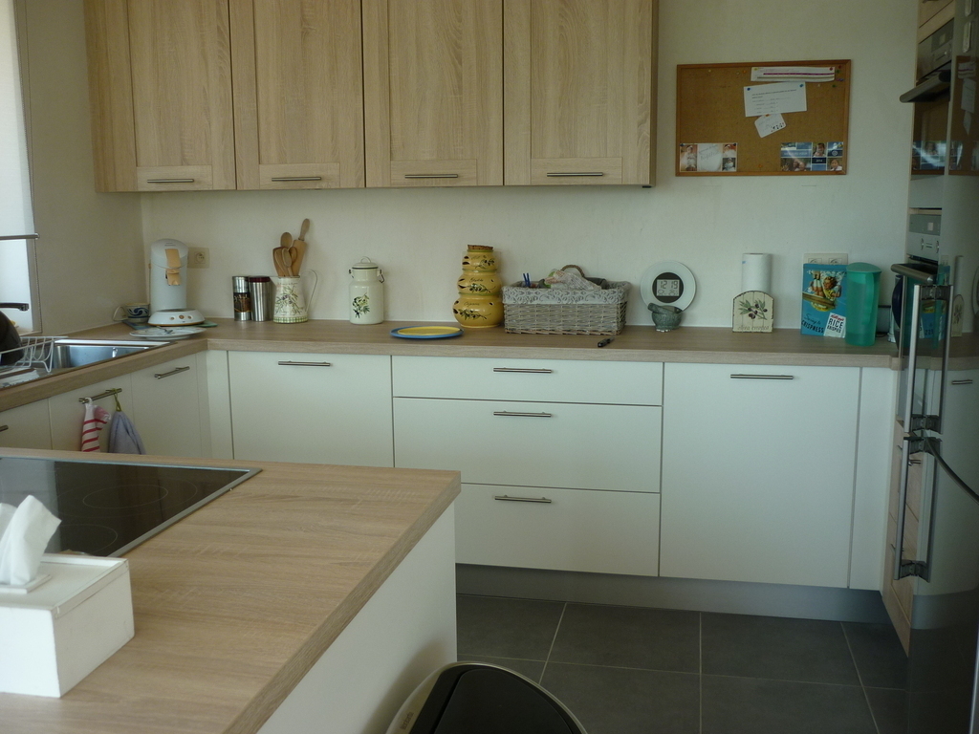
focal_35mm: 33
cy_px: 367
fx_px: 933
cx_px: 490
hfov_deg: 55.4
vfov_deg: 42.9
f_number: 2.8
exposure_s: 1/80
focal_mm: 5.5
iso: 80
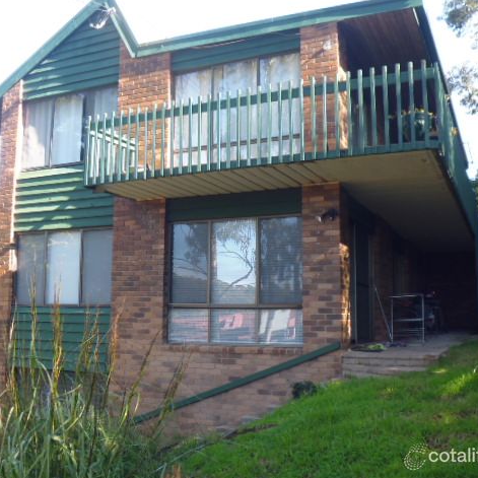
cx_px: 190
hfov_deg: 39.8
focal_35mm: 42
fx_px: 656
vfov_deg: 40.0
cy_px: 242
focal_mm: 6.3
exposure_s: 1/80
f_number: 3.3
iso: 100
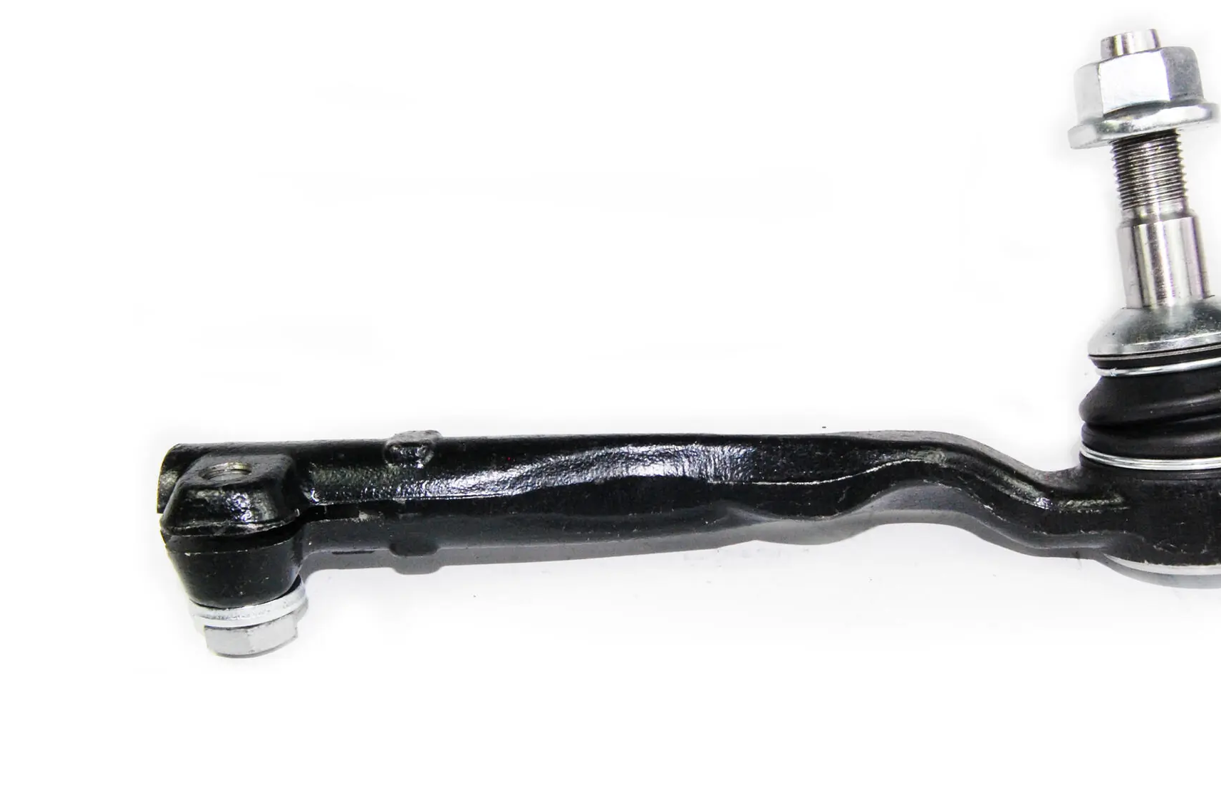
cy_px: 401
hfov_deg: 46.4
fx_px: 1423
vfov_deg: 31.8
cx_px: 674
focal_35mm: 42
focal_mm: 24
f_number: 16
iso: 800
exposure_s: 1/100
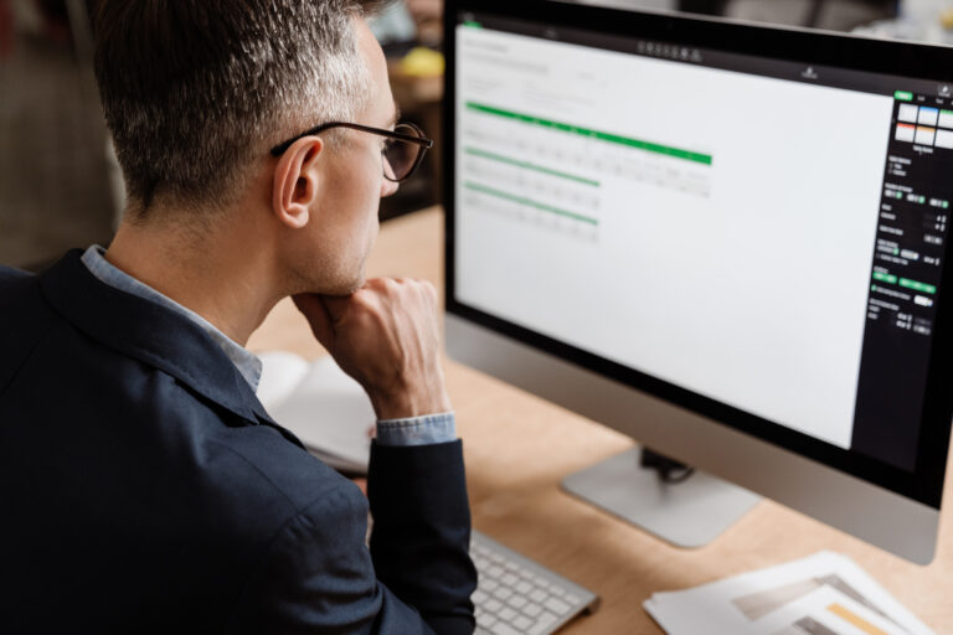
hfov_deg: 38.9
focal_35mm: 51
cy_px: 318
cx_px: 476
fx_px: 1350
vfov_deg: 26.5
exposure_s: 1/320
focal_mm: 51
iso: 1000
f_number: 2.8
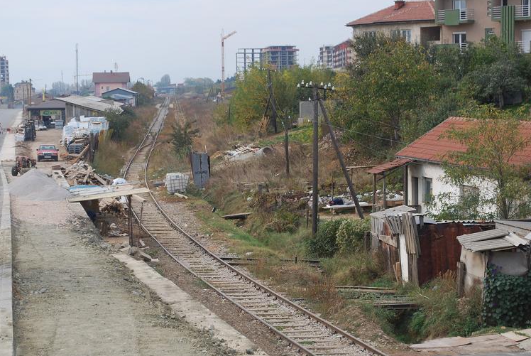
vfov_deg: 16.0
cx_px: 261
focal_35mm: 86
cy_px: 181
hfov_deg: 23.7
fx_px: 1263
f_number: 5.6
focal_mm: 55
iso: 100
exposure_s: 1/125
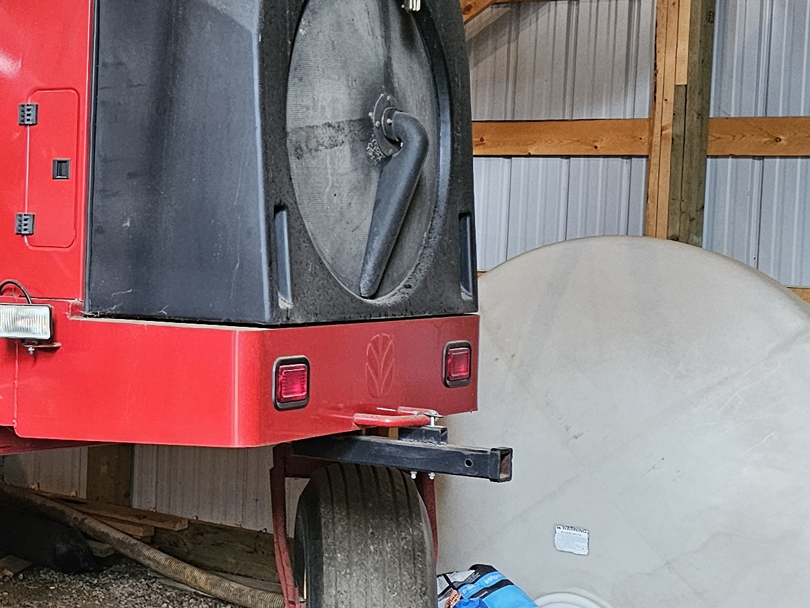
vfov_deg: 19.9
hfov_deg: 23.9
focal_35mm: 74
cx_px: -165
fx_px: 1731
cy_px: 263
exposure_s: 1/120
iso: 800
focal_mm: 6.3
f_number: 1.7
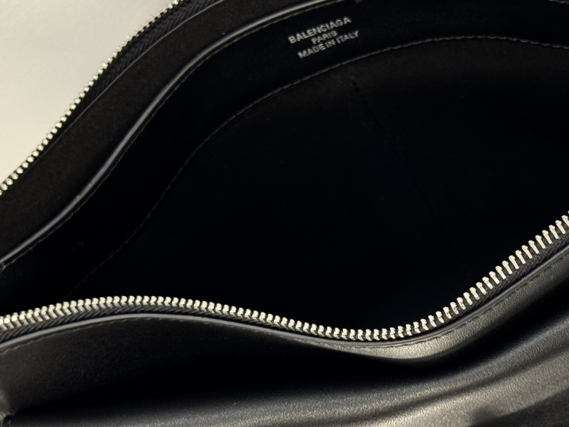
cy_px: 210
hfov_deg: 21.4
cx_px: 407
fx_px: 1496
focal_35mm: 91
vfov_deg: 16.2
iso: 200
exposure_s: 1/33
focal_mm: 6.76
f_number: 1.78
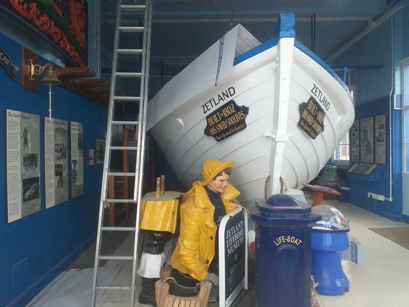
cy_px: 154
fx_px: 319
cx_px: 204
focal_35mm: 27
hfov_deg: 65.3
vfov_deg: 51.4
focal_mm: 3.6
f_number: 1.9
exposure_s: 1/50
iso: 80
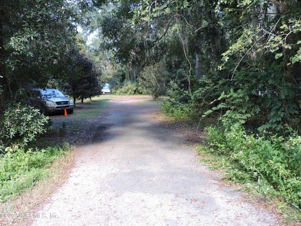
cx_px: 150
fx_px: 287
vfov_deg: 42.9
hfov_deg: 55.4
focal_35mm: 33
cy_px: 113
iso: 110
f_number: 3.2
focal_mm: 5.9
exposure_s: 1/50
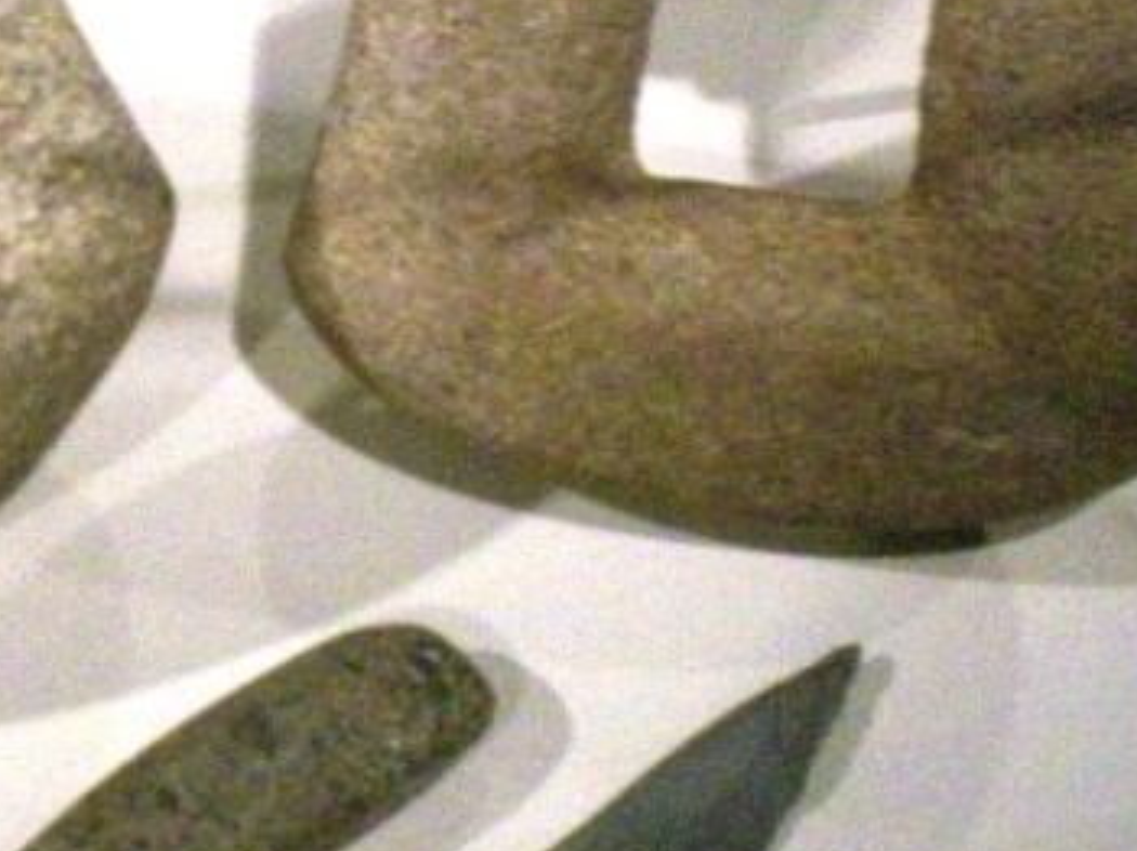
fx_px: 3053
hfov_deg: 20.7
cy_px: 75
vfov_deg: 15.7
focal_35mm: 93
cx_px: 143
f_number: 4.5
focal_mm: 6
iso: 200
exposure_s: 1/5.66
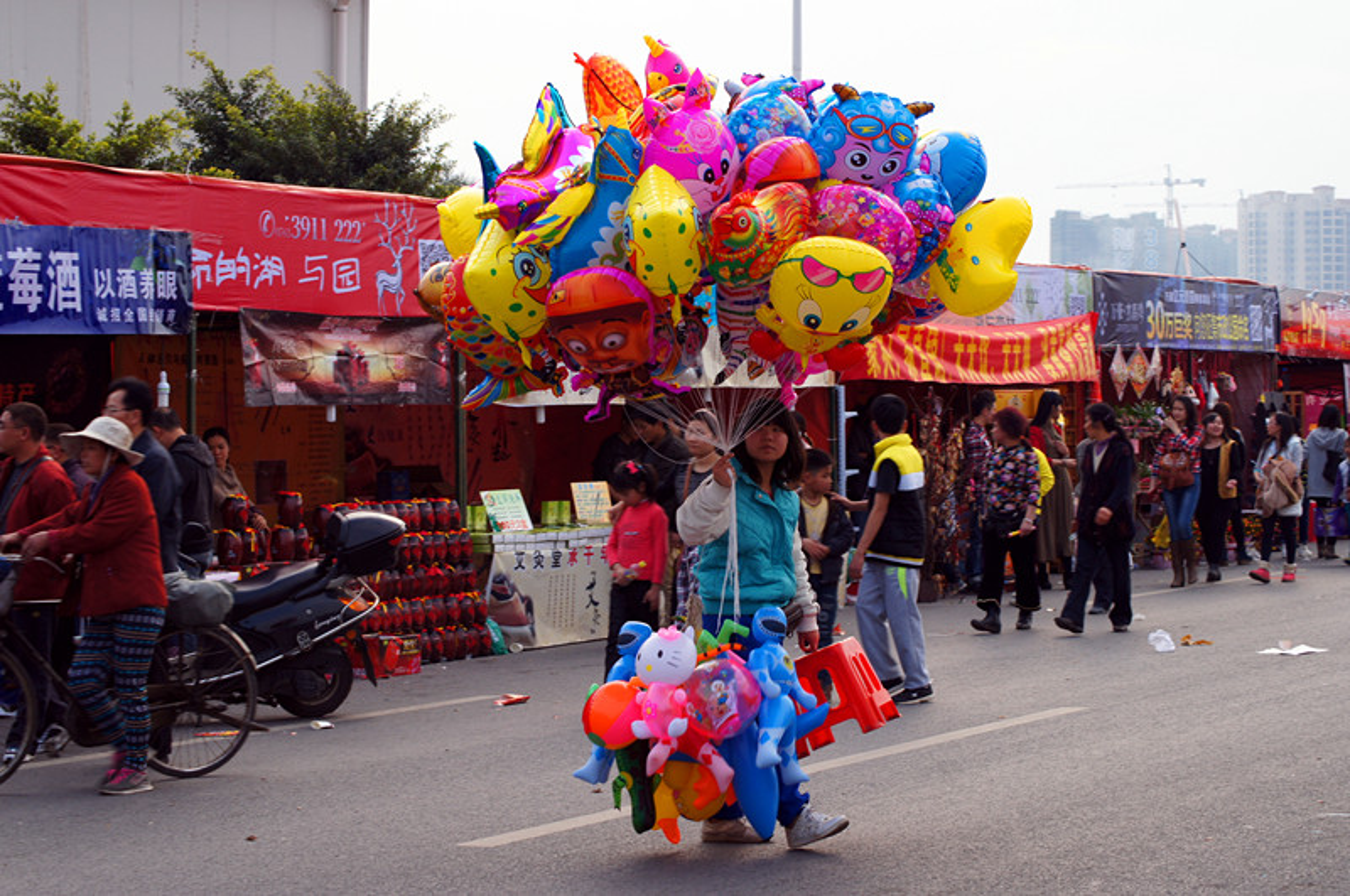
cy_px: 448
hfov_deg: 24.7
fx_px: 3089
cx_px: 675
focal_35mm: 82
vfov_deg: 16.5
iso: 100
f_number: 8
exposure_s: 1/80
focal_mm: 55
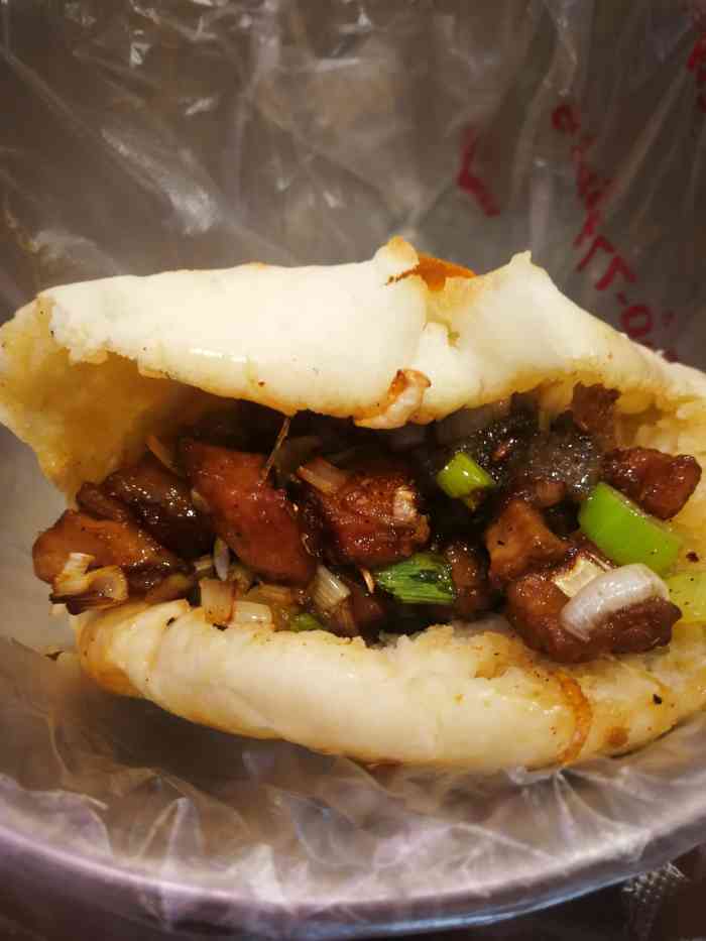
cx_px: 353
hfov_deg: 51.4
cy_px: 470
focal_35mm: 27
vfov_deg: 65.3
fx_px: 734
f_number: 2.2
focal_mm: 3.95
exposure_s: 1/33.3
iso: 250
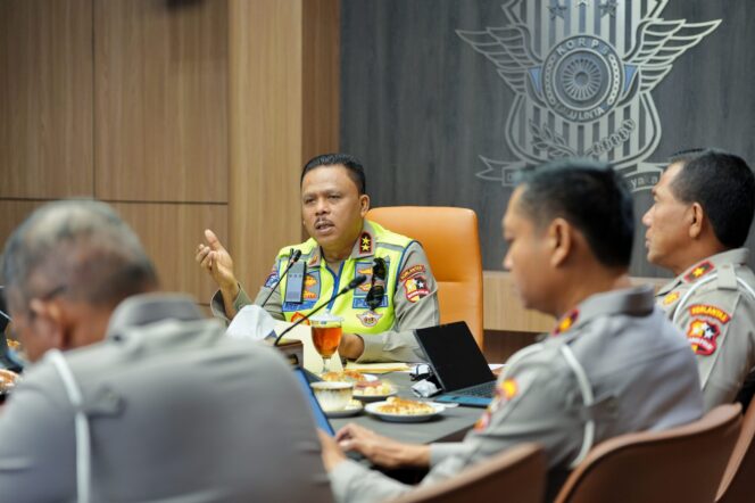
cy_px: 252
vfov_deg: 19.4
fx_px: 1467
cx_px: 378
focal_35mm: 70
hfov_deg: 28.9
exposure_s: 1/200
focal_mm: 70
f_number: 2.8
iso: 800
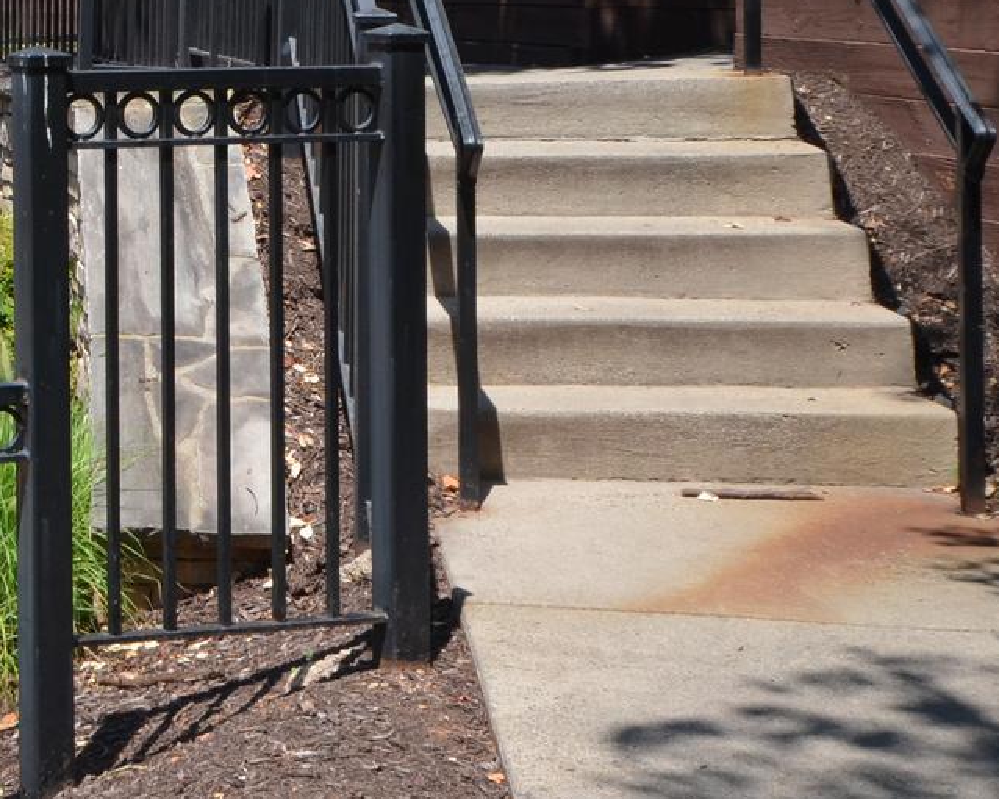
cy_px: -33
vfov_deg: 16.7
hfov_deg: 18.7
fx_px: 2661
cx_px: -503
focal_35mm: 90
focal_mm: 20
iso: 400
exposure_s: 1/400
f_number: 11
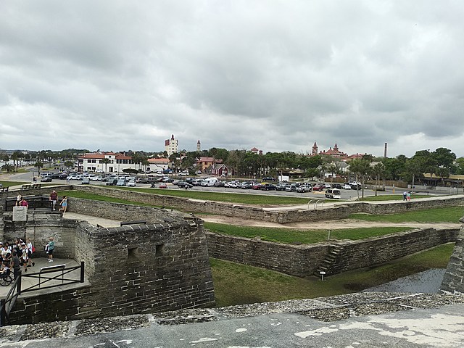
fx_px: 349
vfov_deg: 53.1
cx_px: 232
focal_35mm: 26
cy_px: 174
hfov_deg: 67.3
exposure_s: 1/717
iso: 100
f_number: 2.2
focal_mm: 3.83
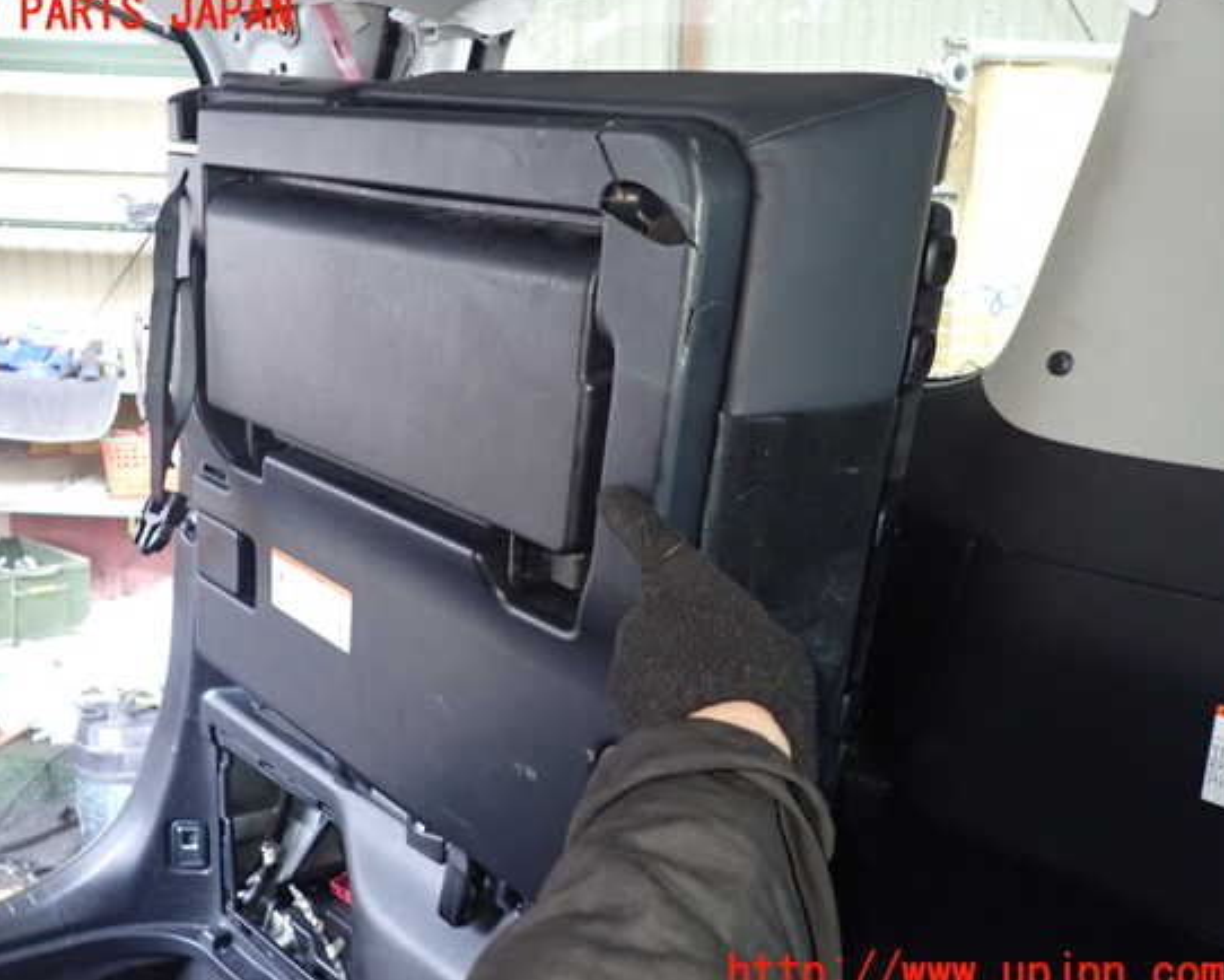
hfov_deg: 63.9
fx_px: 978
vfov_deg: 53.2
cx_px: 560
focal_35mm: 27
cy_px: 495
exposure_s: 1/10
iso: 800
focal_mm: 4.5
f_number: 2
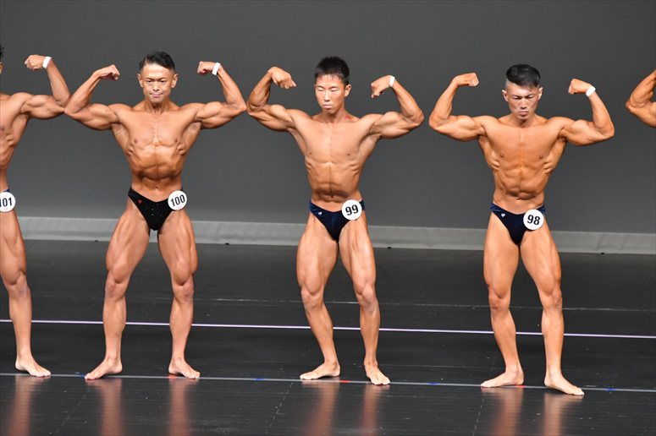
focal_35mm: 315
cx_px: 328
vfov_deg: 4.4
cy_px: 218
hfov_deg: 6.5
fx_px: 5737
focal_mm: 210
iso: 5000
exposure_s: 1/400
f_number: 5.6
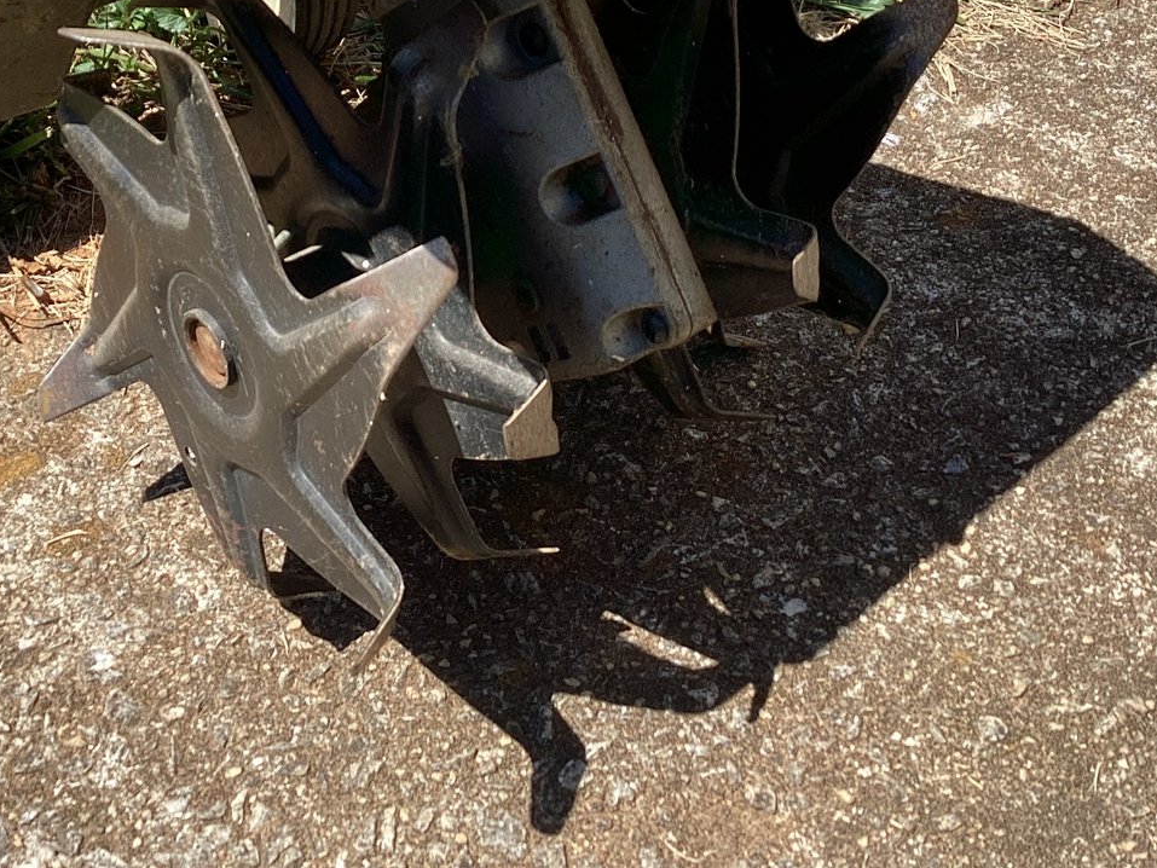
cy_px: 248
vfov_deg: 29.3
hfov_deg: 38.8
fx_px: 1638
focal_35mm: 49
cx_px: 465
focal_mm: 3.3
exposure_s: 1/715
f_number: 2.4
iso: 25
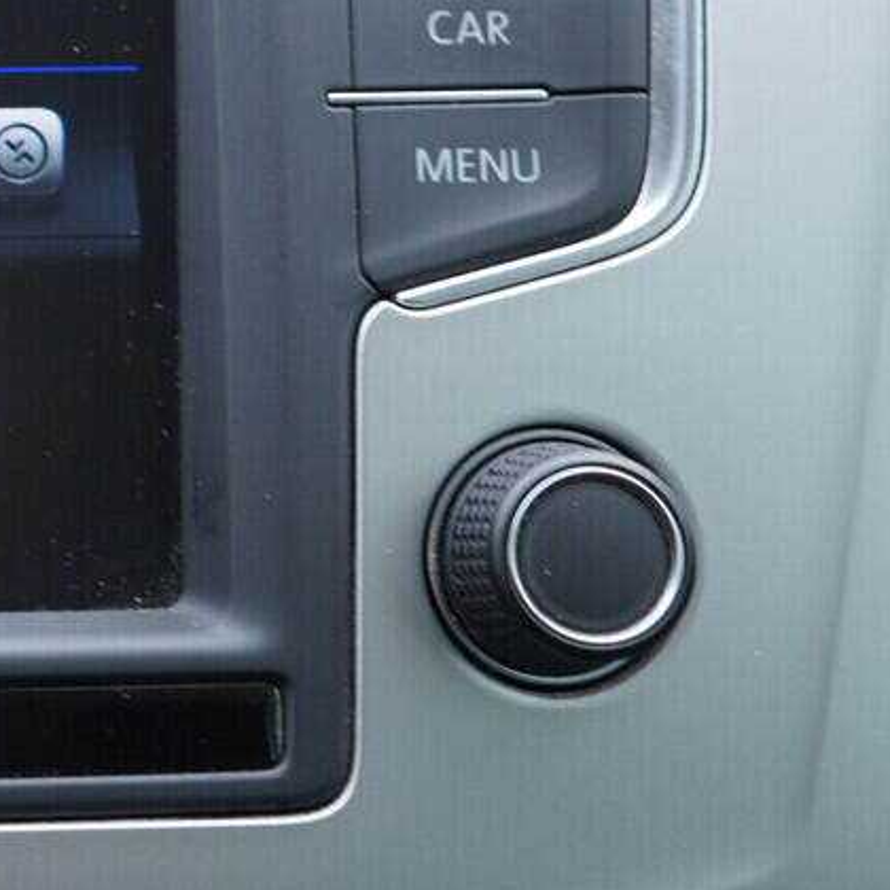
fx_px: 3054
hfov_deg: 15.1
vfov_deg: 16.4
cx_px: -534
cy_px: 119
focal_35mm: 105
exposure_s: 1/40
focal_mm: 24
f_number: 2.8
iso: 250
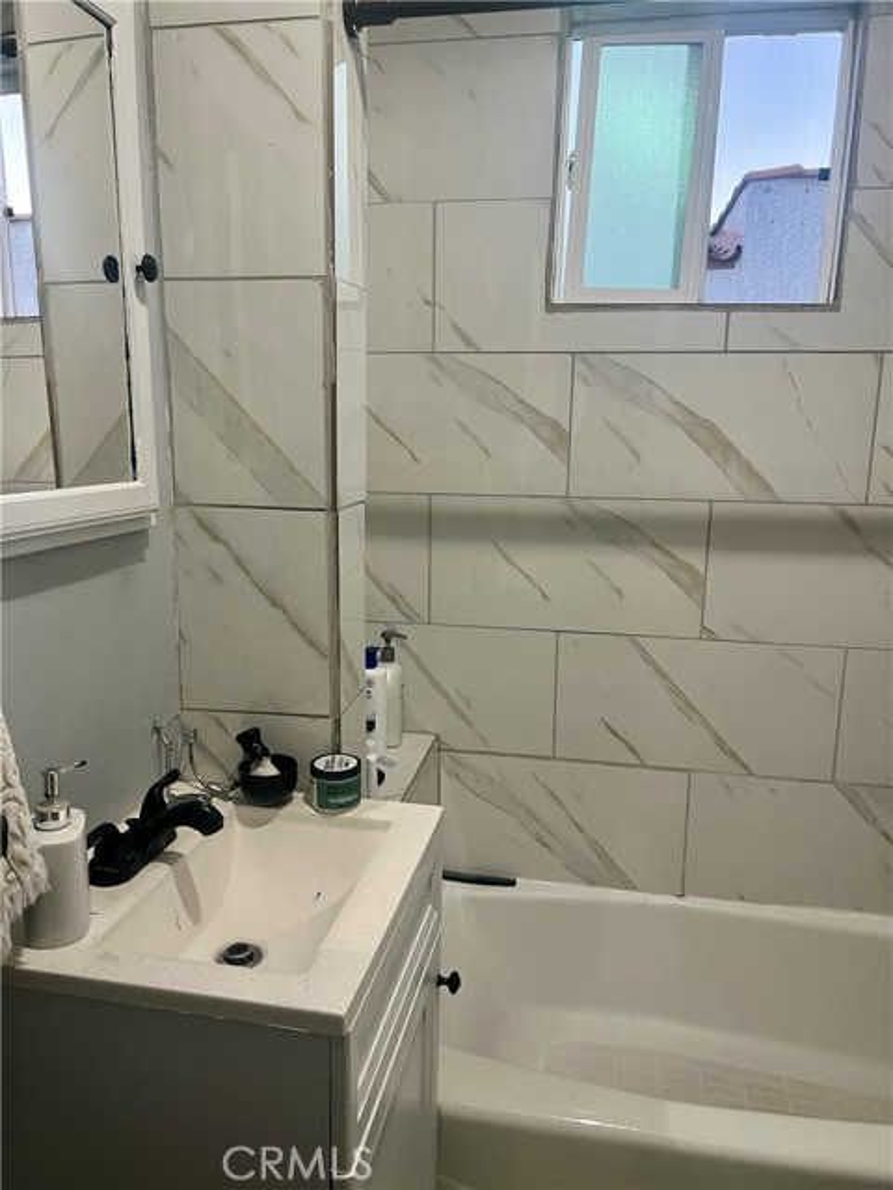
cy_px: 595
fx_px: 894
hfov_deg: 53.1
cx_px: 446
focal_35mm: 26
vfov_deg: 67.3
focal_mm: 5.7
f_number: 1.5
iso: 200
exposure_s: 1/60
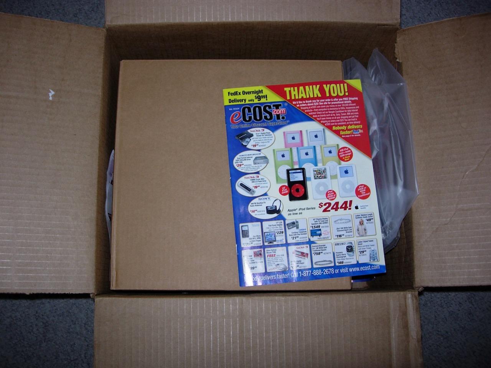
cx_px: 246
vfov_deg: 37.7
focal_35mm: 38
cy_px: 184
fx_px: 539
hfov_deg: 49.0
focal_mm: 7.8
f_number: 2.8
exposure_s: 1/64
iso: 79
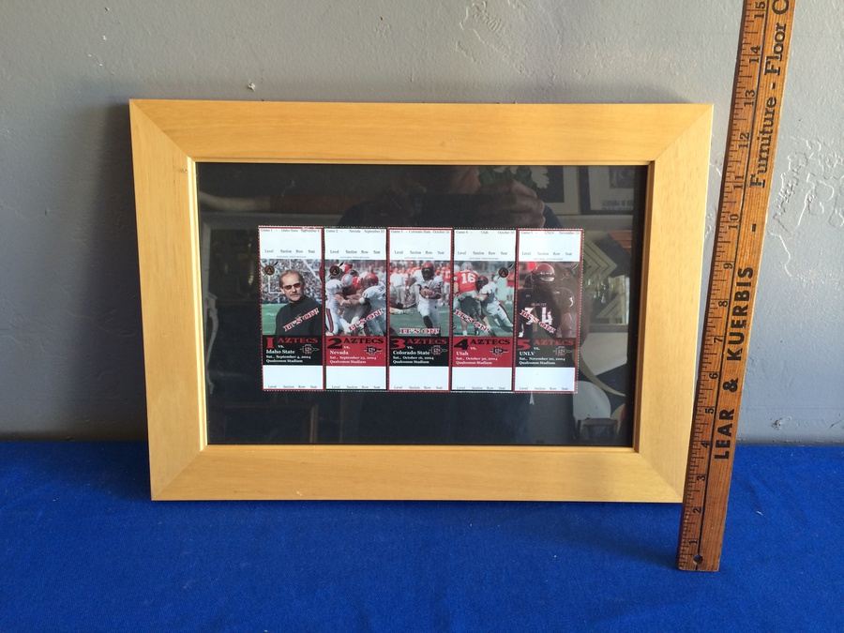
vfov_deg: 46.8
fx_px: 731
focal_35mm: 30
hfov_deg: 60.0
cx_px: 422
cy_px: 316
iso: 80
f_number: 2.2
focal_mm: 4.12
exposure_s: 1/30
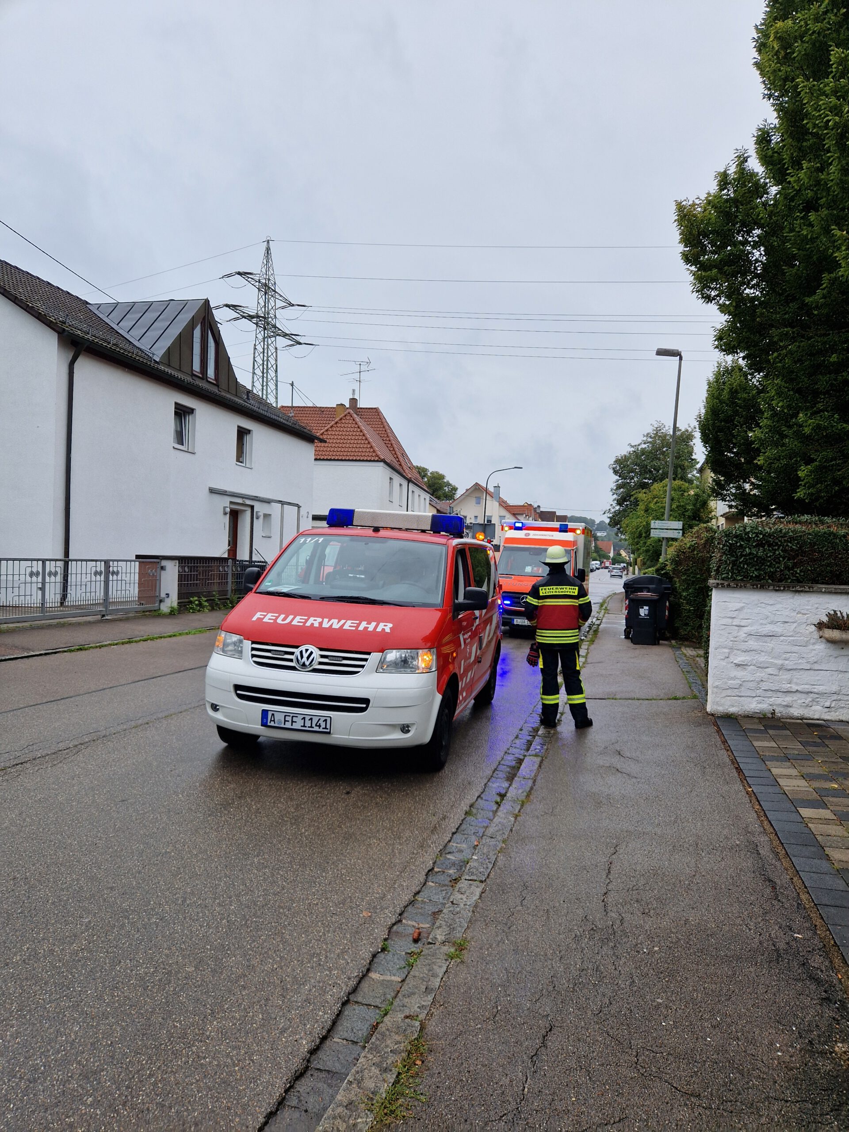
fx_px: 752
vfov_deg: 73.9
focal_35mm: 23
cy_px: 566
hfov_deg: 58.9
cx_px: 424
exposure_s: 1/804
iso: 50
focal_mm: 5.4
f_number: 1.8
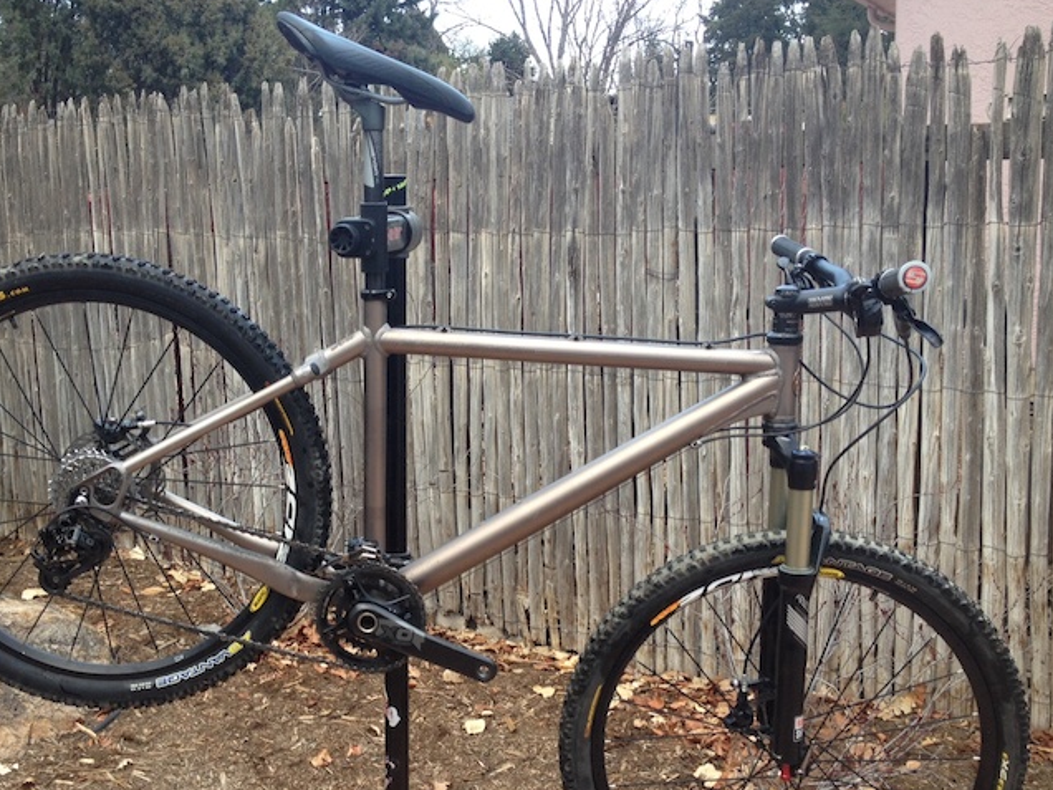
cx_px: 449
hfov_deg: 42.8
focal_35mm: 44
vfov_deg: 32.8
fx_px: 1338
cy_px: 474
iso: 50
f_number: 2.4
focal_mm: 4.28
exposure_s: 1/30
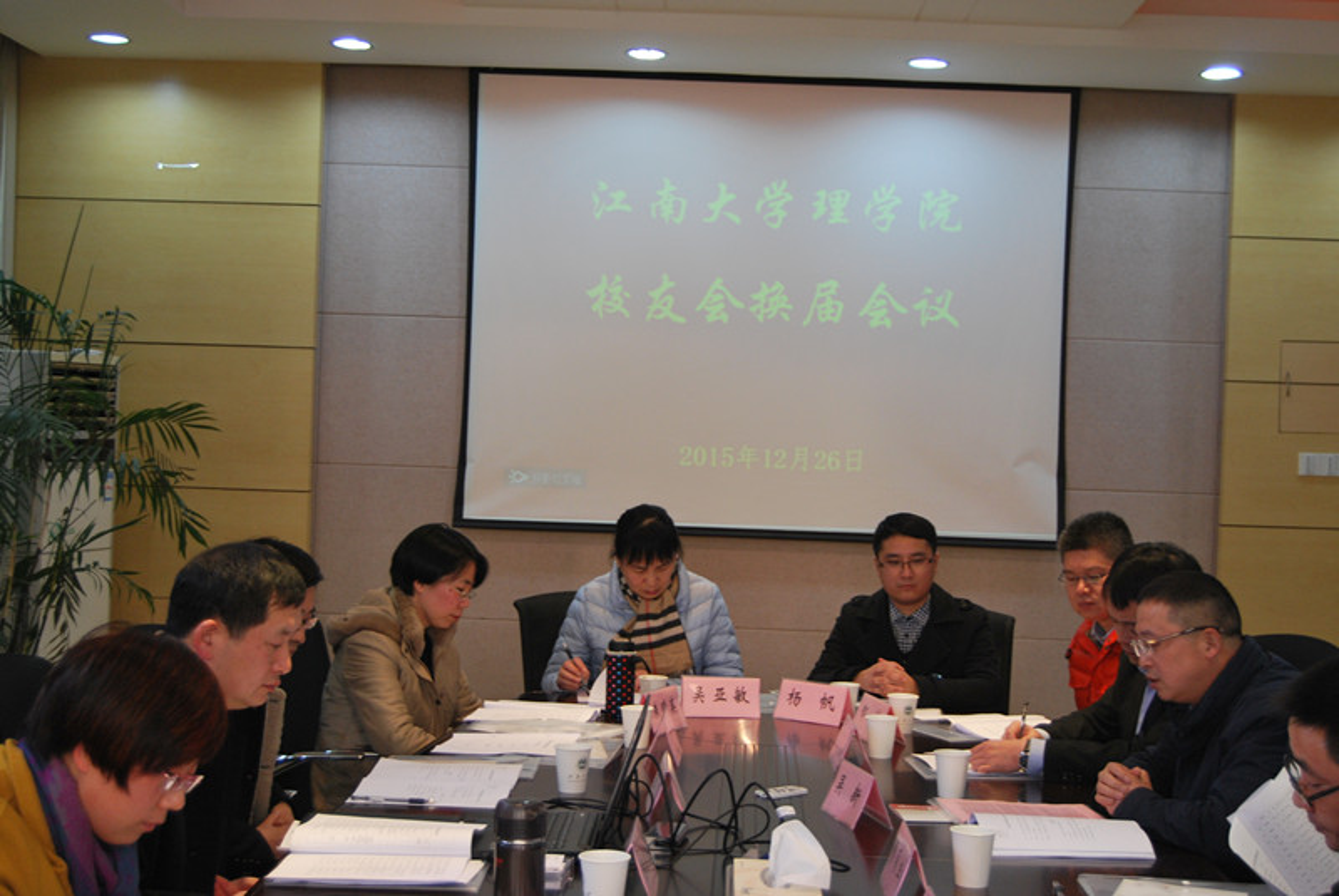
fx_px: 1899
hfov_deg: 38.8
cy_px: 448
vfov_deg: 26.5
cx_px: 670
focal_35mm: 51
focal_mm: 34
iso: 360
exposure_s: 1/30
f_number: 4.5
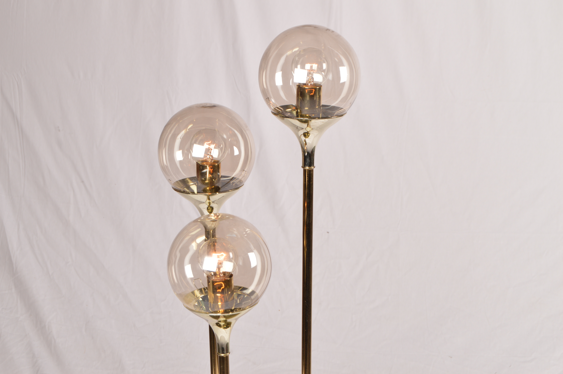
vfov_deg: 18.9
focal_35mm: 72
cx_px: 282
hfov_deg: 28.1
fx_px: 1125
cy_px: 187
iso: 200
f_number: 10
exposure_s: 1/125
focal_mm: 48
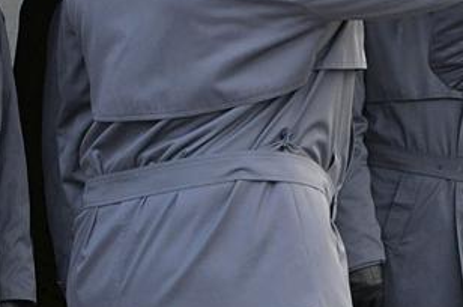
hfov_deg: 5.8
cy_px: 102
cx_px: 561
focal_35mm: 352
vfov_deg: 3.9
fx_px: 4523
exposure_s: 1/160
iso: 1600
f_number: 8
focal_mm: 85
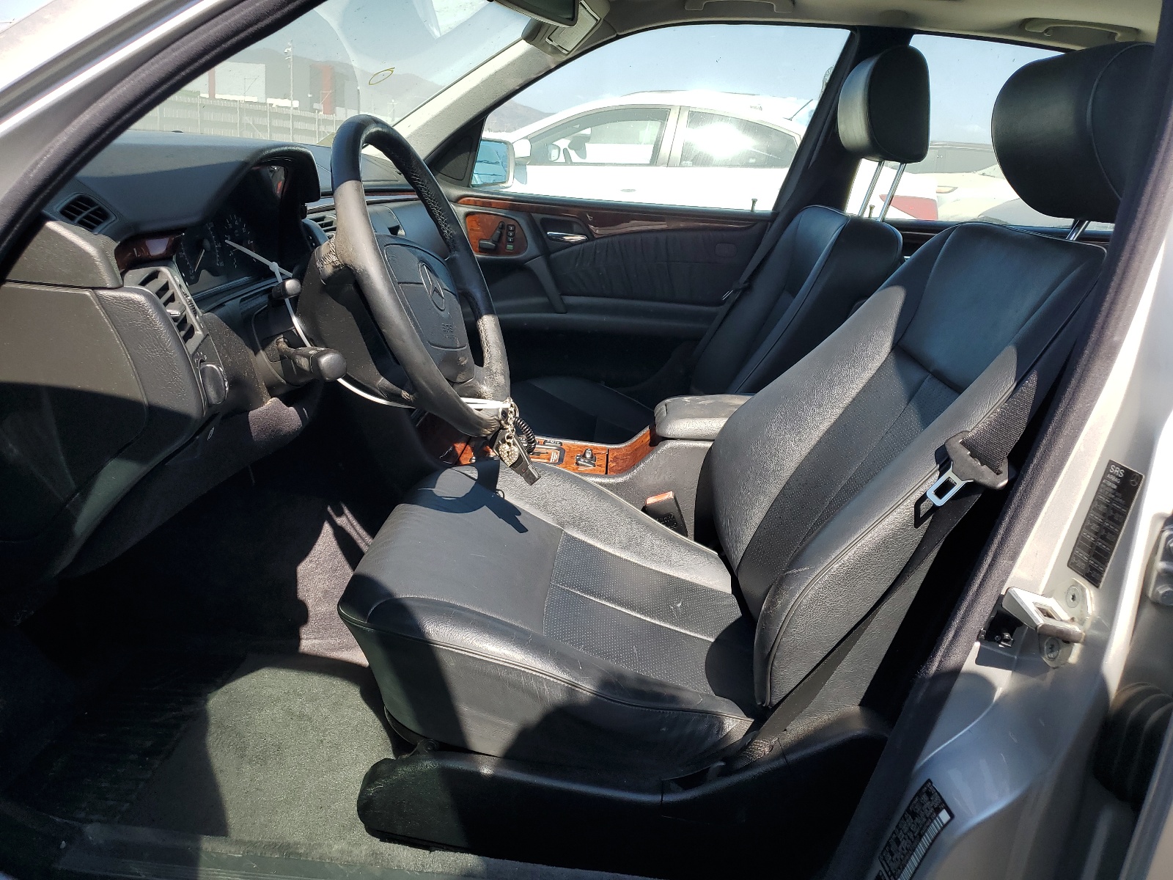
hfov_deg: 67.3
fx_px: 881
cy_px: 440
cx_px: 586
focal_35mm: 26
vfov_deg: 53.1
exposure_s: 1/1250
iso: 50
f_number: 1.5
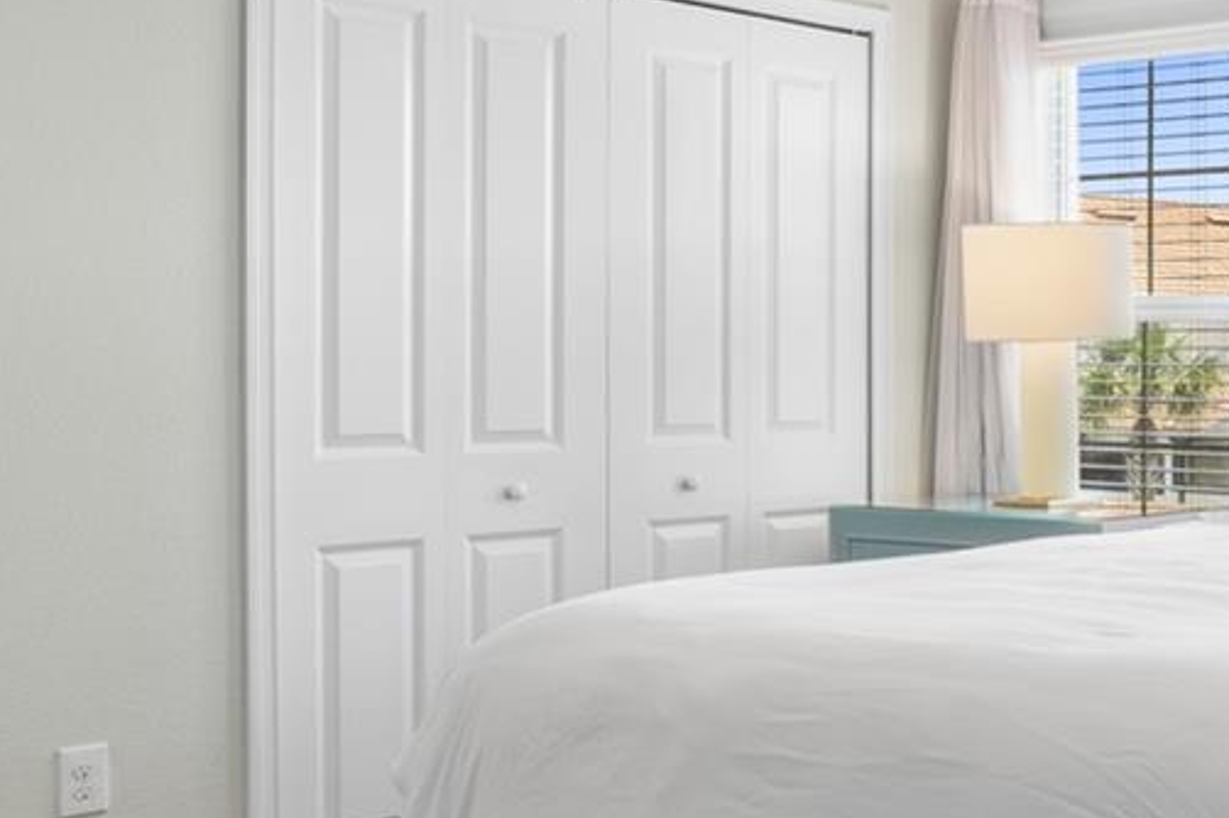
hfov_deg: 31.1
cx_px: 1518
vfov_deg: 25.7
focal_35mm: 53
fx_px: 1794
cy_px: 407
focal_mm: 11
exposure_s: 1/1.25
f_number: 9
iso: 100
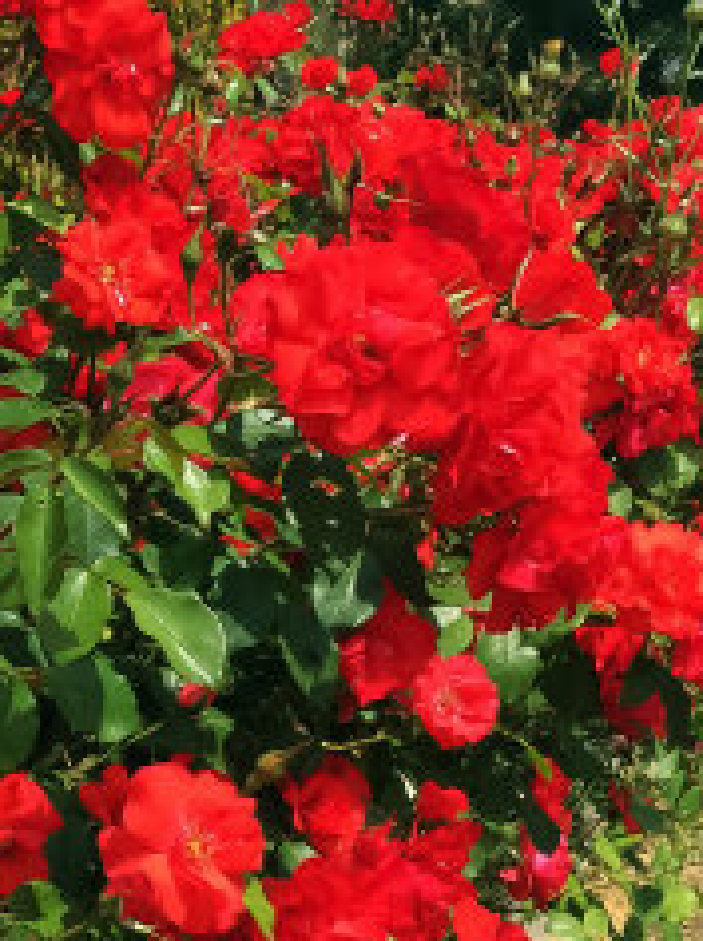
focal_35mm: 75
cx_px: -89
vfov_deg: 25.5
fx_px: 2036
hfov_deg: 18.7
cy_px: 770
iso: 32
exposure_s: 1/989
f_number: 2.2
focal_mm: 4.15
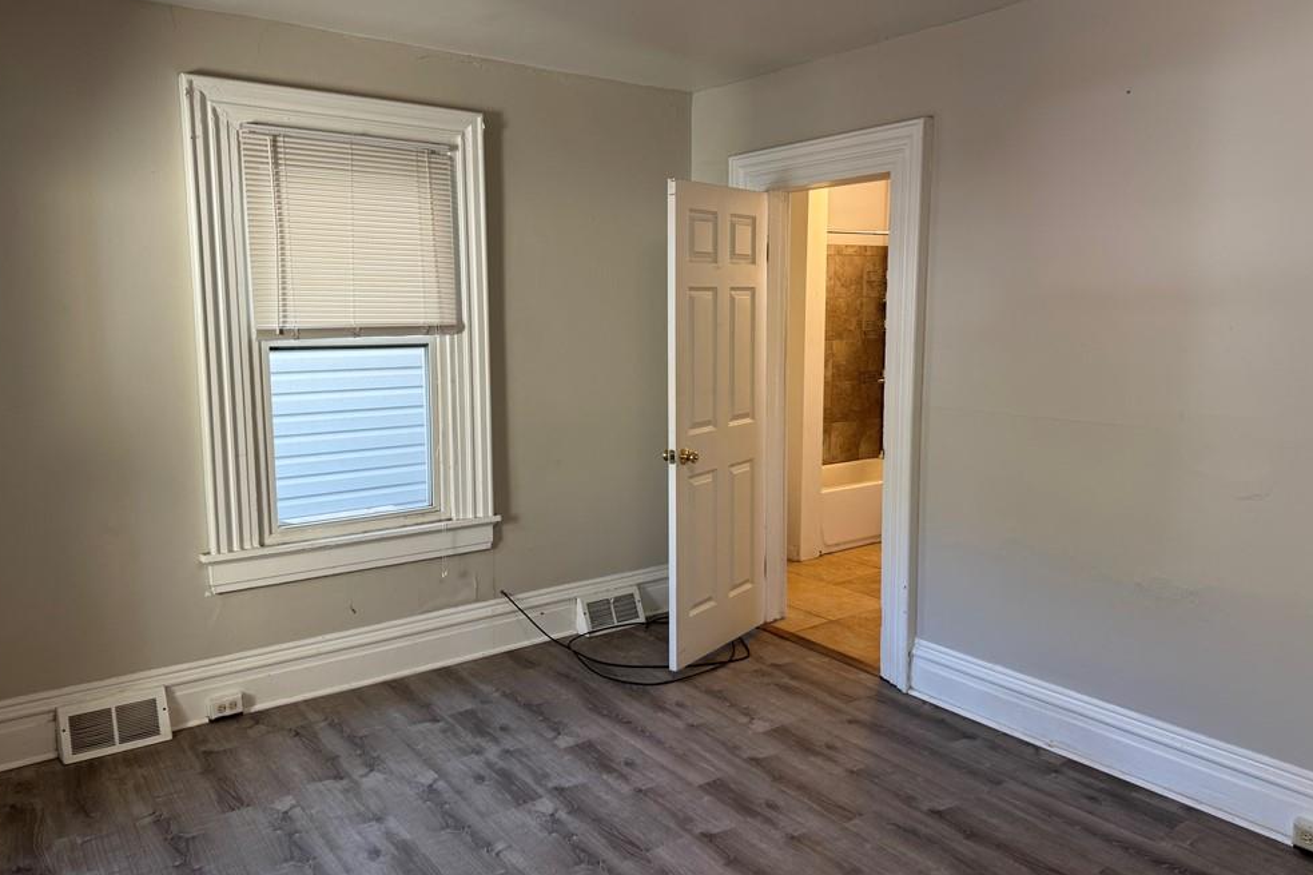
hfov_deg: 69.4
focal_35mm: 26
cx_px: 642
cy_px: 427
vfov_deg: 49.5
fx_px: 948
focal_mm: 6.76
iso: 125
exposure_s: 1/60
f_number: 1.78
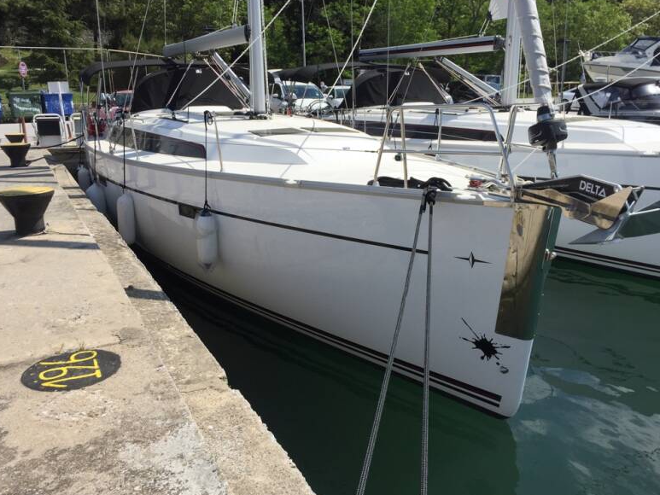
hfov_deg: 60.0
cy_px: 245
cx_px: 332
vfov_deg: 46.8
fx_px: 572
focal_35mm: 30
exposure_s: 1/3049
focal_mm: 4.15
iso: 32
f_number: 2.2
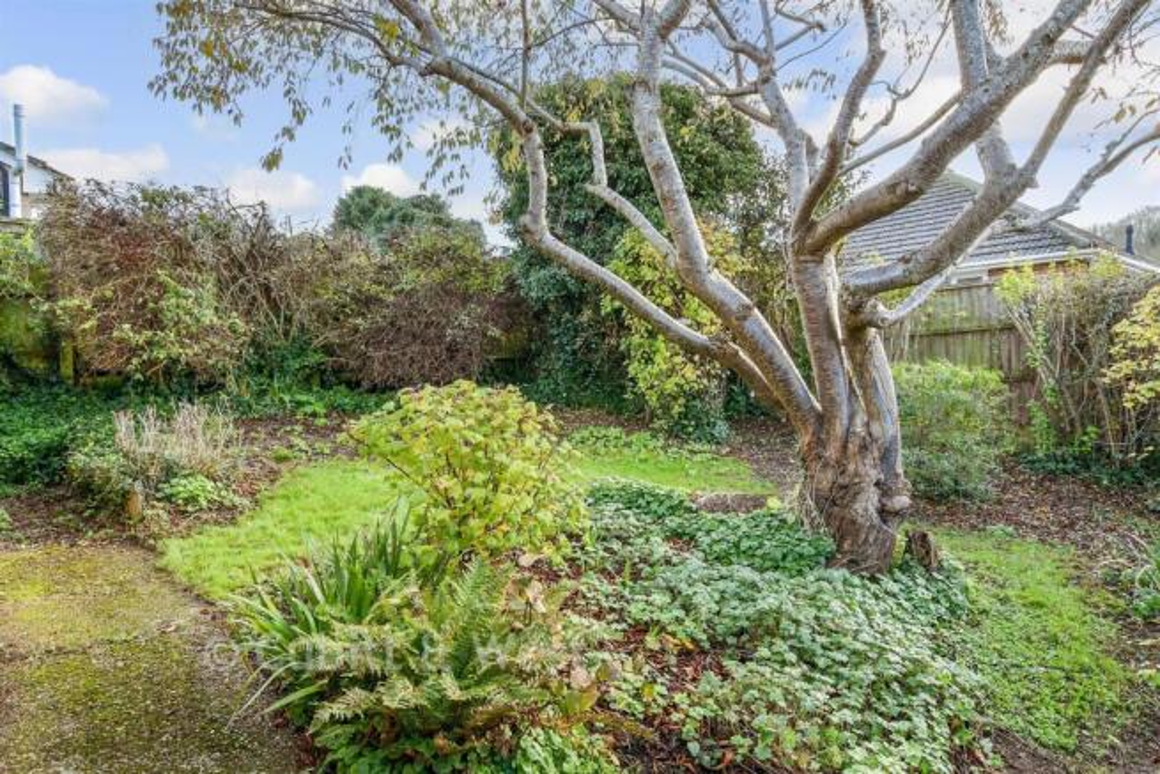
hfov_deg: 81.2
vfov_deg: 59.5
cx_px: 580
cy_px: 387
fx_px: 677
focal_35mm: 21
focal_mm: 14
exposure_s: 1/40
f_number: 8
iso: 200
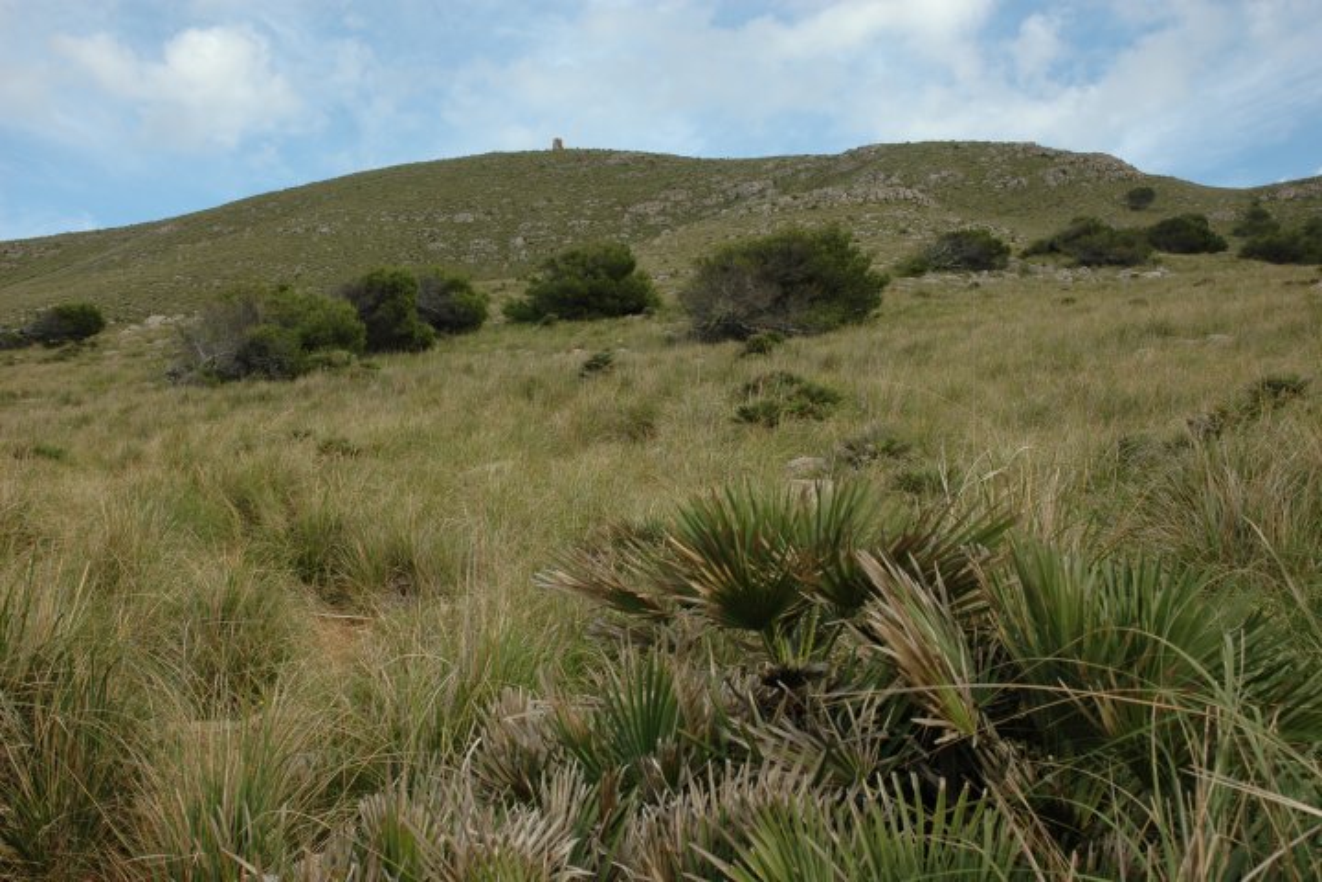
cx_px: 661
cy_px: 441
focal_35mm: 36
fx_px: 1322
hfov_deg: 53.1
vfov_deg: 36.9
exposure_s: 1/250
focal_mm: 24
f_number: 8
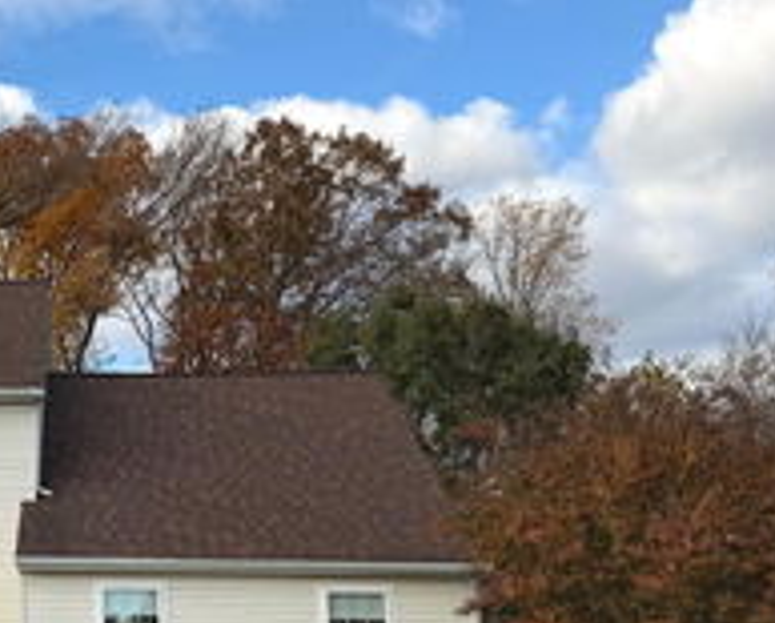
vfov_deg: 24.5
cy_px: 414
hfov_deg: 28.4
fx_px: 1424
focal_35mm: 62
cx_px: -12
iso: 80
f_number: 1.78
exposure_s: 1/3145
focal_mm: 6.76
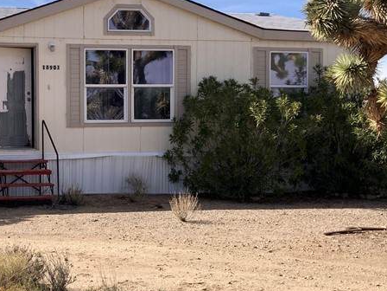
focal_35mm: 64
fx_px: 716
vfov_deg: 22.9
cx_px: 45
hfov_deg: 29.1
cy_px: 148
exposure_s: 1/2433
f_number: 1.8
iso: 20
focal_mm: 3.99
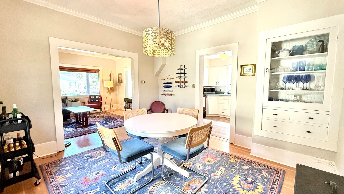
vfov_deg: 67.1
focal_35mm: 16
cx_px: 180
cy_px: 99
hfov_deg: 99.3
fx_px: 146
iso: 500
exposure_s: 1/120
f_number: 2.2
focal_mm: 2.22
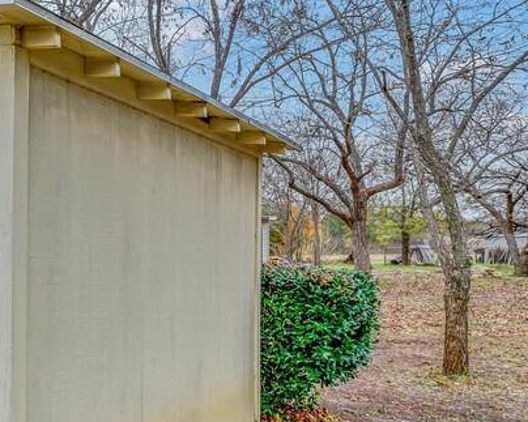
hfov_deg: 38.1
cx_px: -78
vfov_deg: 38.9
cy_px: 259
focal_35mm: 38
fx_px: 594
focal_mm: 16
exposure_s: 1/40
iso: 100
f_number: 9
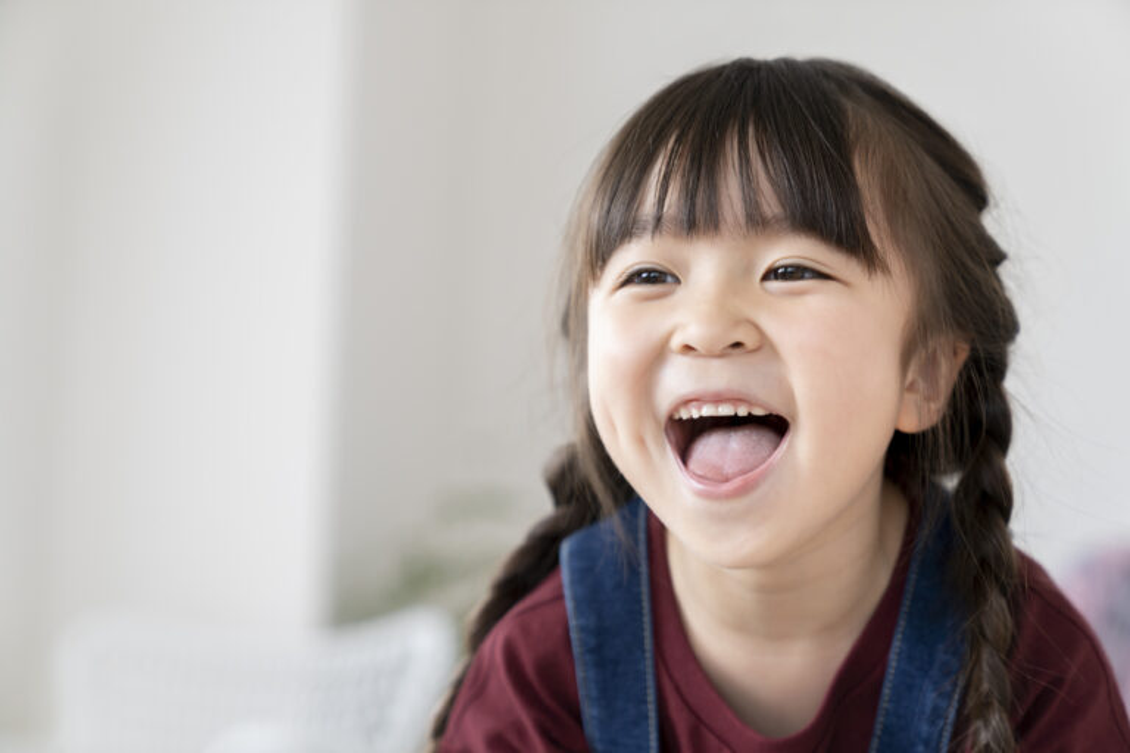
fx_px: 2072
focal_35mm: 66
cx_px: 565
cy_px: 376
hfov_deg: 30.5
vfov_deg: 20.6
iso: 800
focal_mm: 66
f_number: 2.8
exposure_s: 1/160
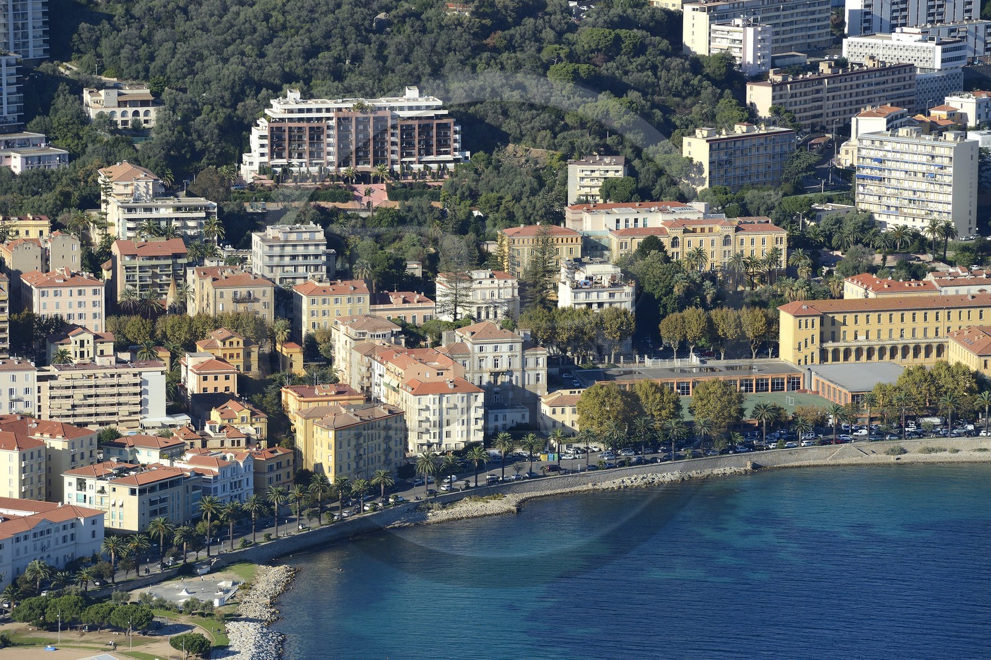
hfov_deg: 10.3
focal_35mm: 200
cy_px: 330
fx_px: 5504
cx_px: 496
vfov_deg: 6.9
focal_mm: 200
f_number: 10
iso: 400
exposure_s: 1/1000
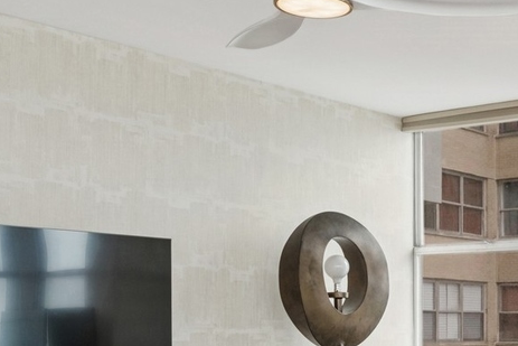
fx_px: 1007
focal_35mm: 70
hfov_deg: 26.6
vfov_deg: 18.4
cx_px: 569
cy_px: 420
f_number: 8
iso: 400
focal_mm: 20
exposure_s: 1/125
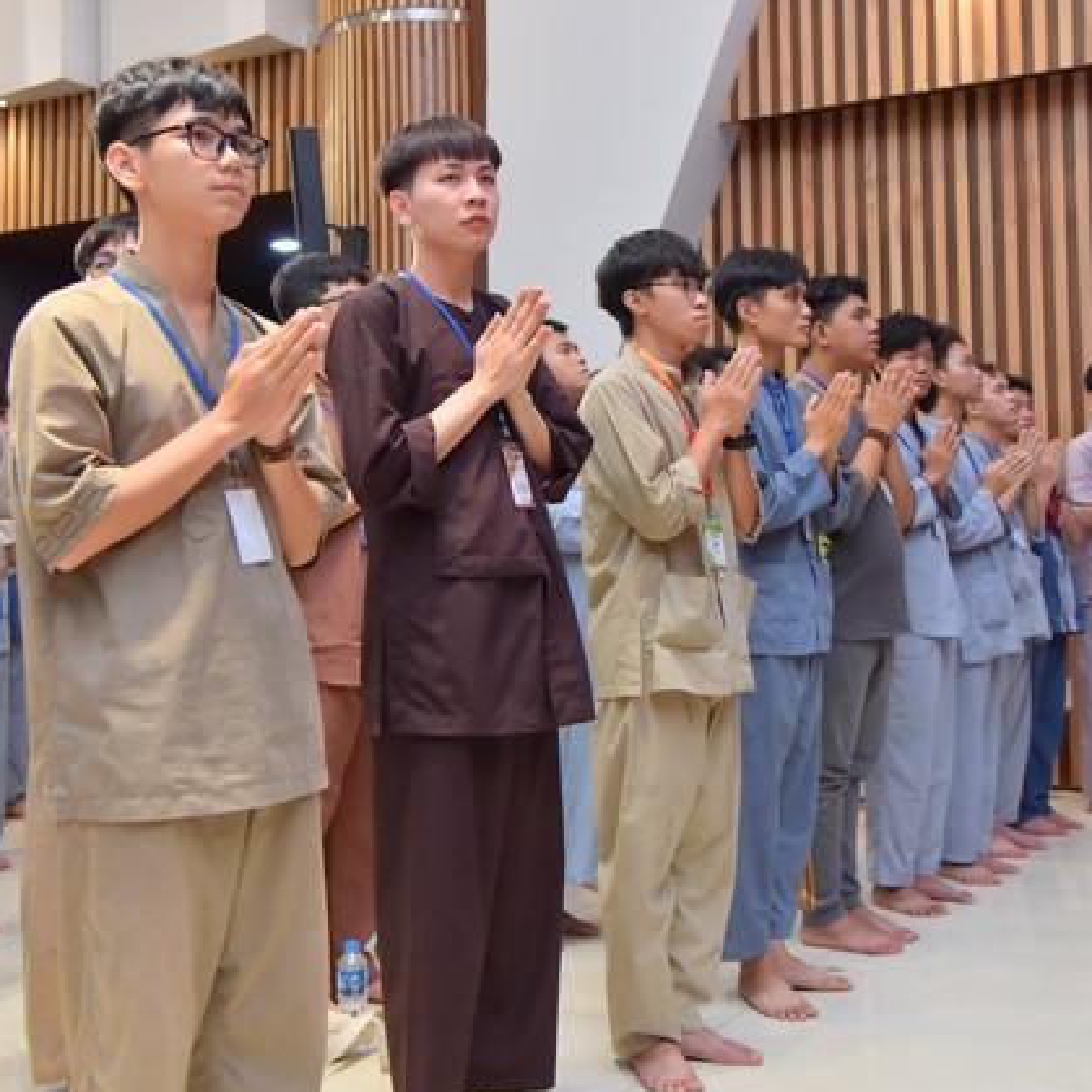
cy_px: 445
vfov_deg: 36.7
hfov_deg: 36.8
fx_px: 1642
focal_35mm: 46
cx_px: 537
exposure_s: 1/160
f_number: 4.5
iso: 1250
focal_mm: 35
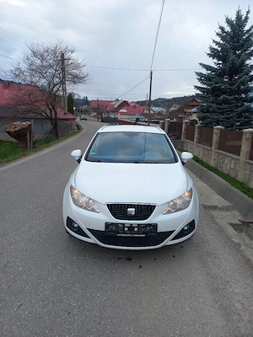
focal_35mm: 25
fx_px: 244
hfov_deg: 54.9
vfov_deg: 69.4
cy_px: 168
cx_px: 126
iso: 25
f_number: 1.8
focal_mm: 4.6
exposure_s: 1/50
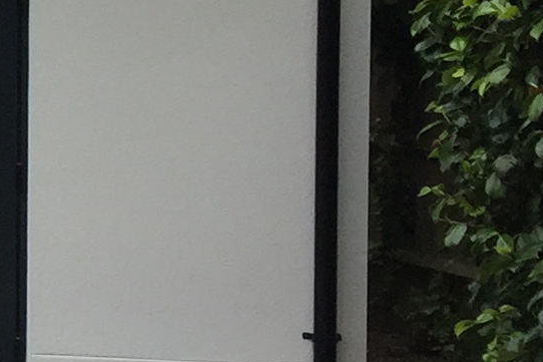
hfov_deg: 9.7
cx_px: -882
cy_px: 24
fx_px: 2731
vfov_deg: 7.6
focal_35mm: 181
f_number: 2.2
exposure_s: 1/920
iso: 32
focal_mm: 4.15
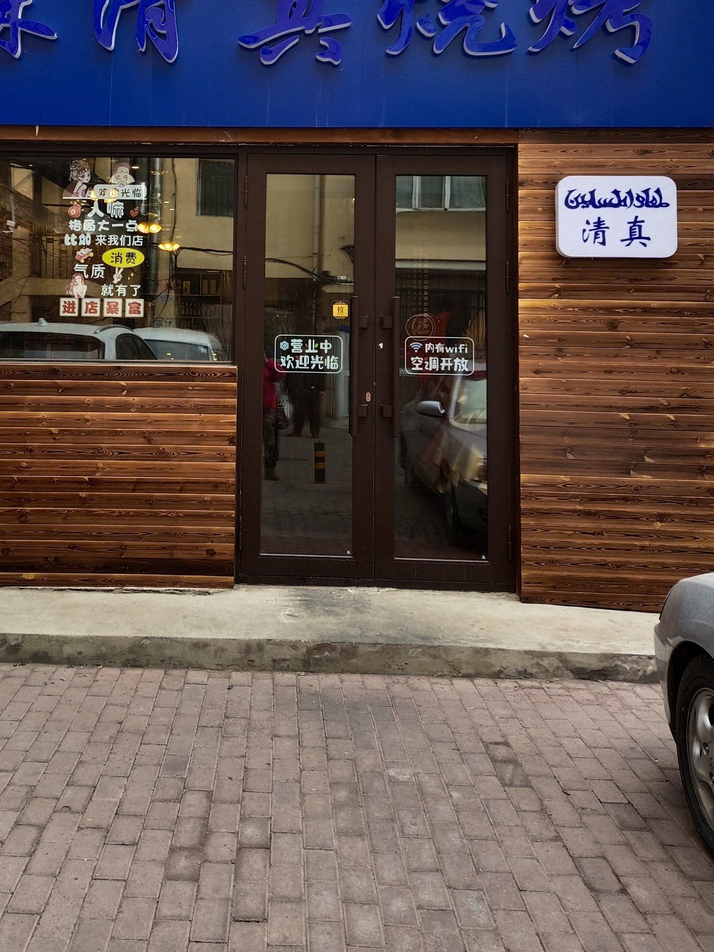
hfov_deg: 38.2
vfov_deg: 48.5
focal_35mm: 37
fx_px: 1017
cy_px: 257
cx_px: 235
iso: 100
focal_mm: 4.71
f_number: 1.79
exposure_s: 1/133
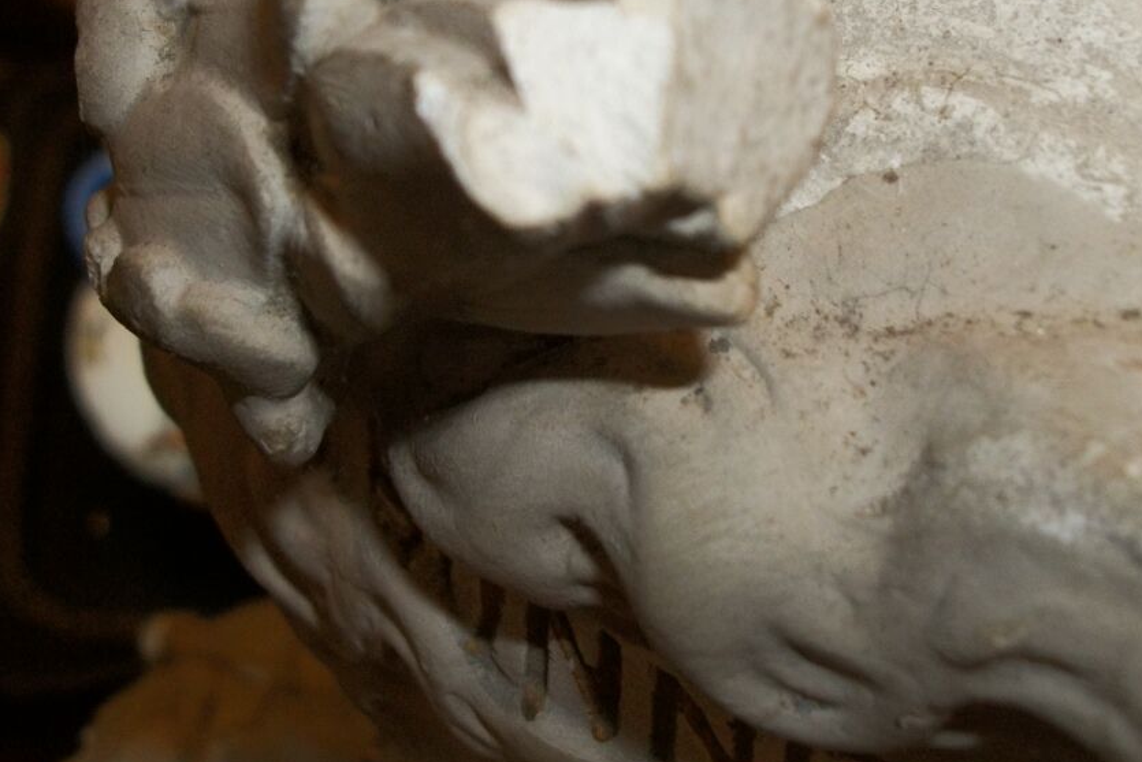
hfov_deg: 38.9
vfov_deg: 26.2
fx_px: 1618
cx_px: 580
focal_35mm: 51
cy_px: 212
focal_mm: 5.7
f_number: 2.9
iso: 160
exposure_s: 1/30
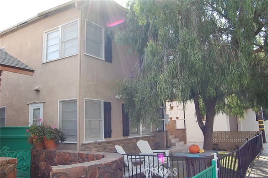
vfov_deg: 39.8
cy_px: 89
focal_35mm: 33
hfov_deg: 57.3
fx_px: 245
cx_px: 134
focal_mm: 22
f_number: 6.3
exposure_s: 1/160
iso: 200
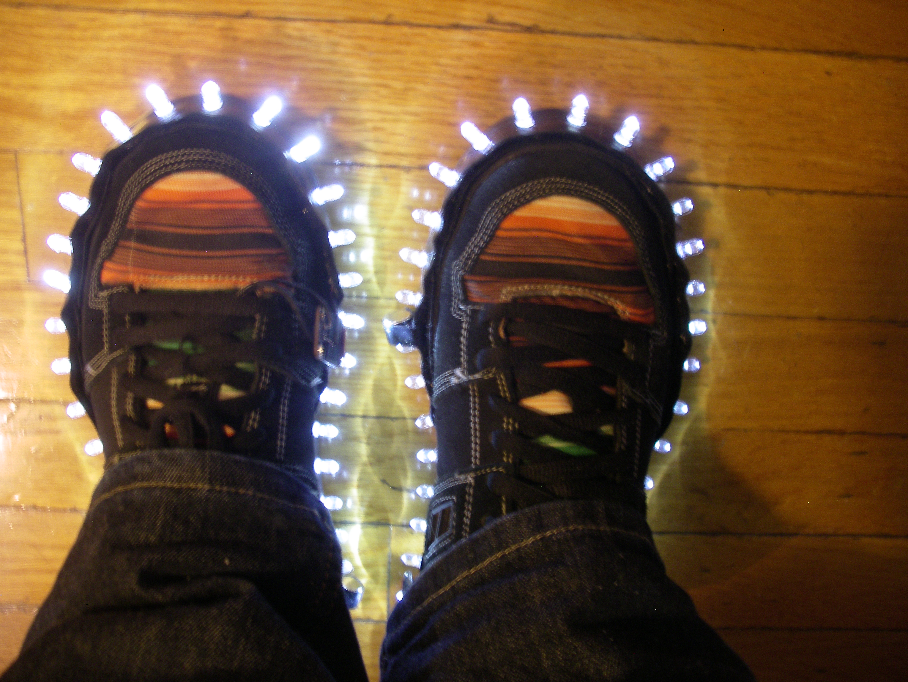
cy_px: 341
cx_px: 454
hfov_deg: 50.1
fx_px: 971
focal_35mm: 37
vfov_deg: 38.7
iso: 200
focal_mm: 7.8
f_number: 2.8
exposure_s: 1
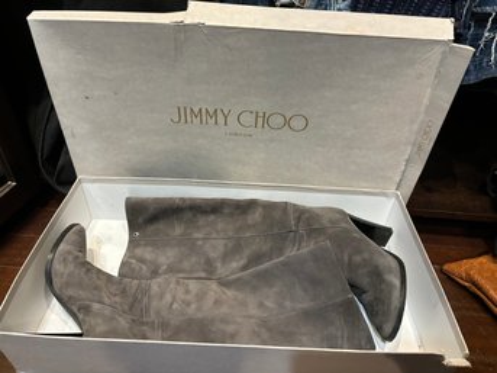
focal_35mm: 26
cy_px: 186
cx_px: 248
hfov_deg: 67.3
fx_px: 373
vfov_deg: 53.0
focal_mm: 5.96
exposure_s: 1/60
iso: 400
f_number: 1.6
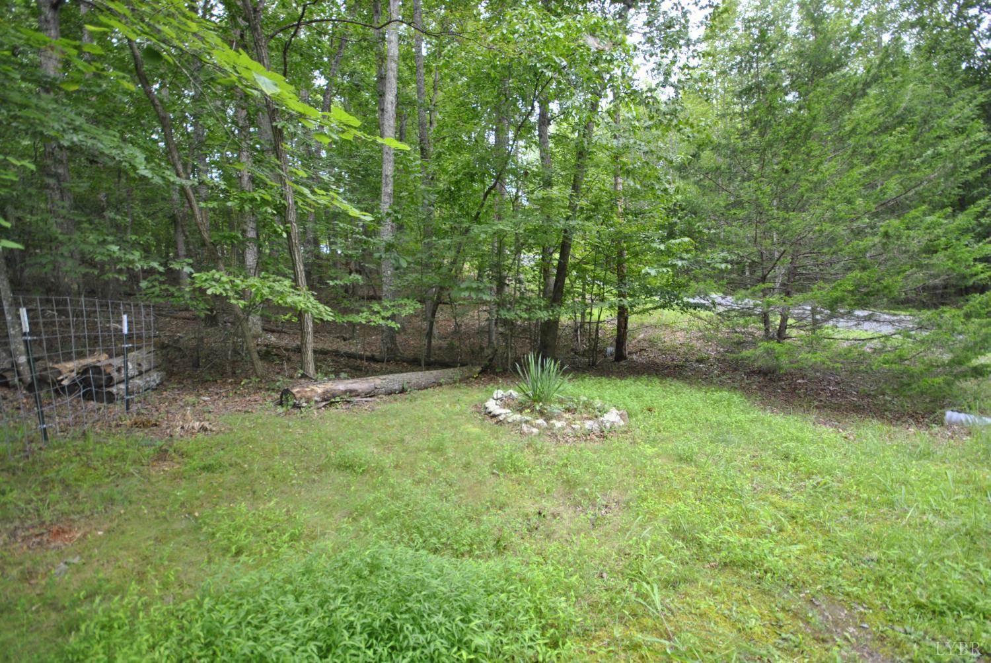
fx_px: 413
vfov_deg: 77.5
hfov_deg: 100.3
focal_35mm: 15
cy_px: 332
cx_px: 496
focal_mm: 10
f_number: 4.5
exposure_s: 1/80
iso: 200
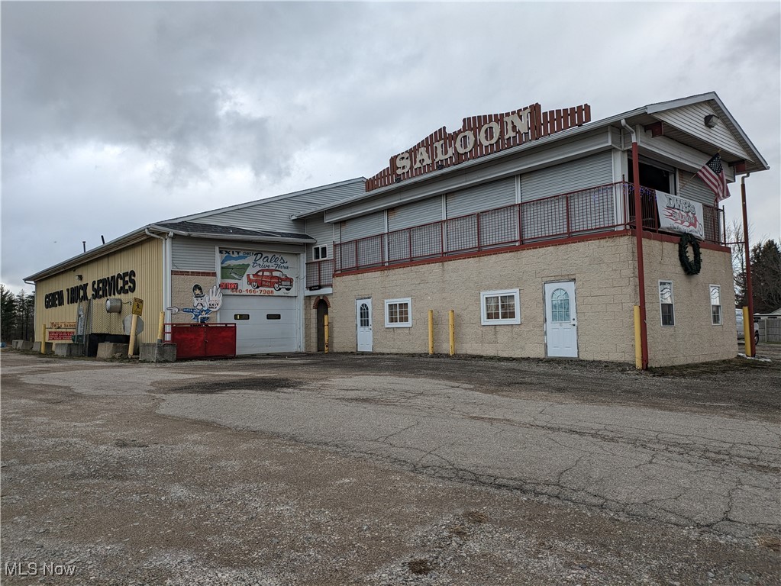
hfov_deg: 69.4
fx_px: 564
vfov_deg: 54.9
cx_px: 390
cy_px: 293
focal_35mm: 25
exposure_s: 1/772
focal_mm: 5.43
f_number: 1.89
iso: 46
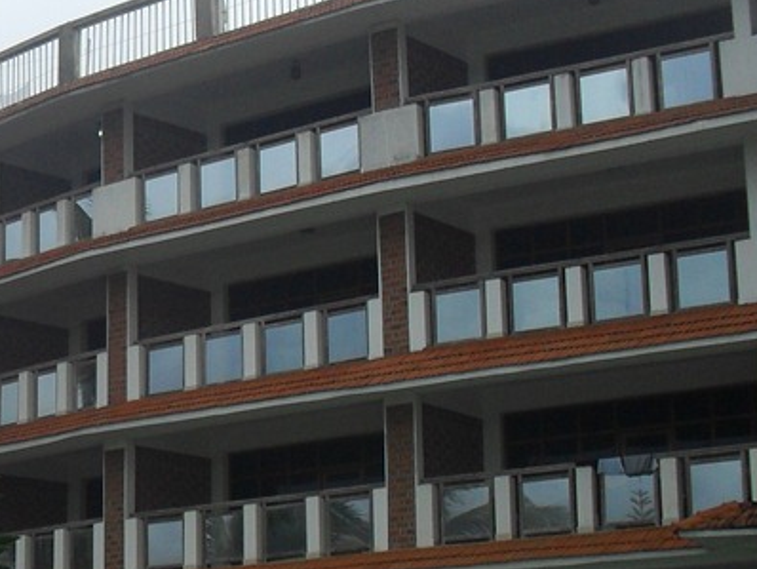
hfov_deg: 20.7
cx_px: -74
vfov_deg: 16.4
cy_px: 383
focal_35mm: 90
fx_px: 1969
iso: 100
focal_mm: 6.3
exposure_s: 1/350
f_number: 3.2
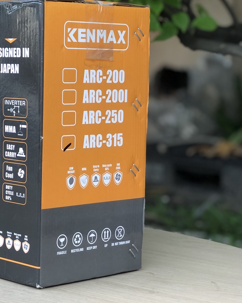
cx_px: -29
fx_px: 913
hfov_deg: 14.7
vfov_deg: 18.8
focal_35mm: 102
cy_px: 117
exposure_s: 1/60
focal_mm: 6.6
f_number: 2.8
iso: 25
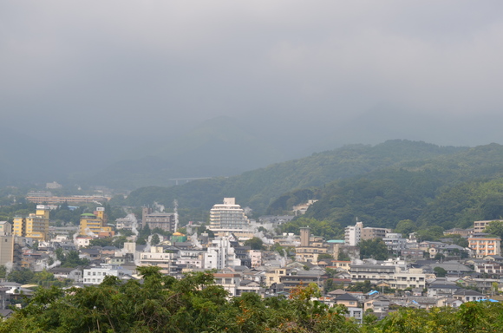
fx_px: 1150
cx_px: 252
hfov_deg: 24.7
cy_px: 166
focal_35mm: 82
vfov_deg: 16.5
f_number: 9
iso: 100
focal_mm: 55
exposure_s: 1/320
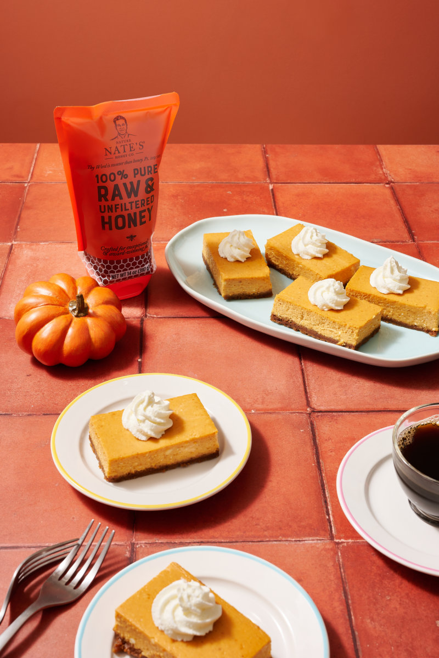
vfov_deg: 39.6
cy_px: 329
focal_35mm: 50
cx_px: 220
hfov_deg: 27.0
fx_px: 915
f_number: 14
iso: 100
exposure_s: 1/160
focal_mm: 50
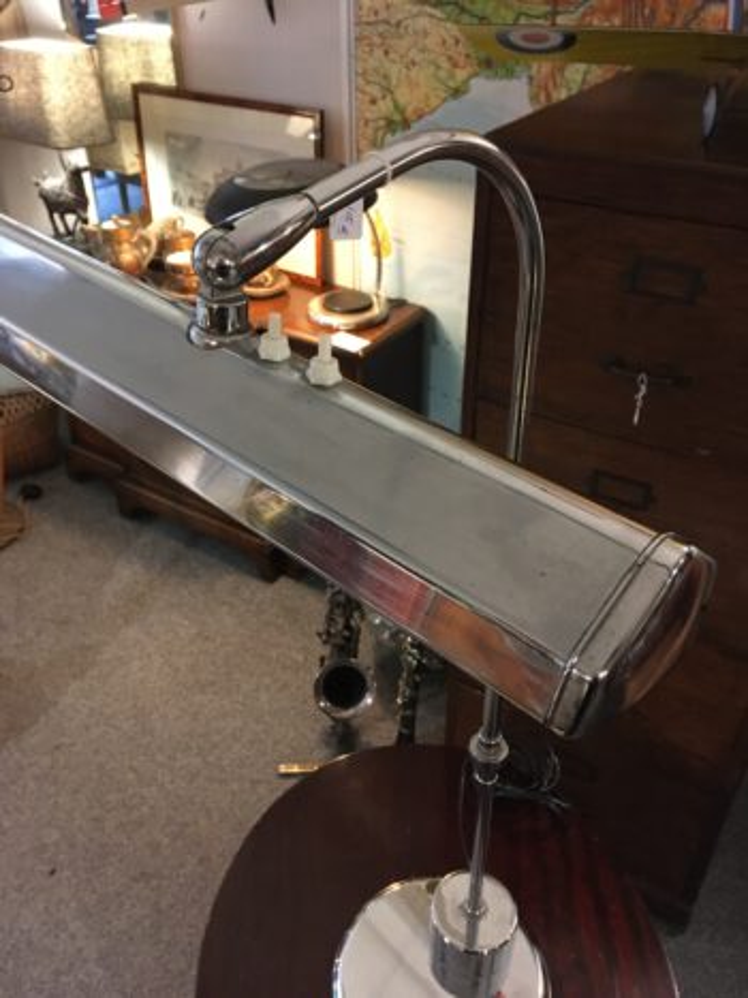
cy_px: 499
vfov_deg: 61.7
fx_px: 836
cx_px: 374
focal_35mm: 29
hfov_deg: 48.2
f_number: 2.2
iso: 320
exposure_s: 1/17
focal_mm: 4.15
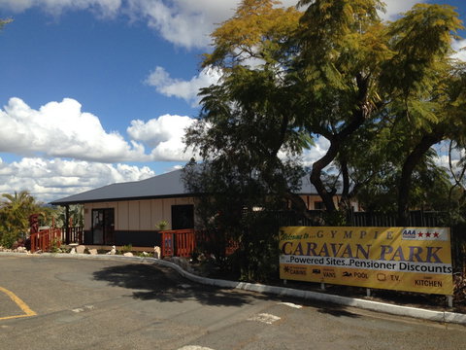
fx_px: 444
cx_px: 233
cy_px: 175
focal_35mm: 33
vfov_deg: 42.9
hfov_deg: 55.4
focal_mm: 4.12
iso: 50
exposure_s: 1/2088
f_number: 2.4
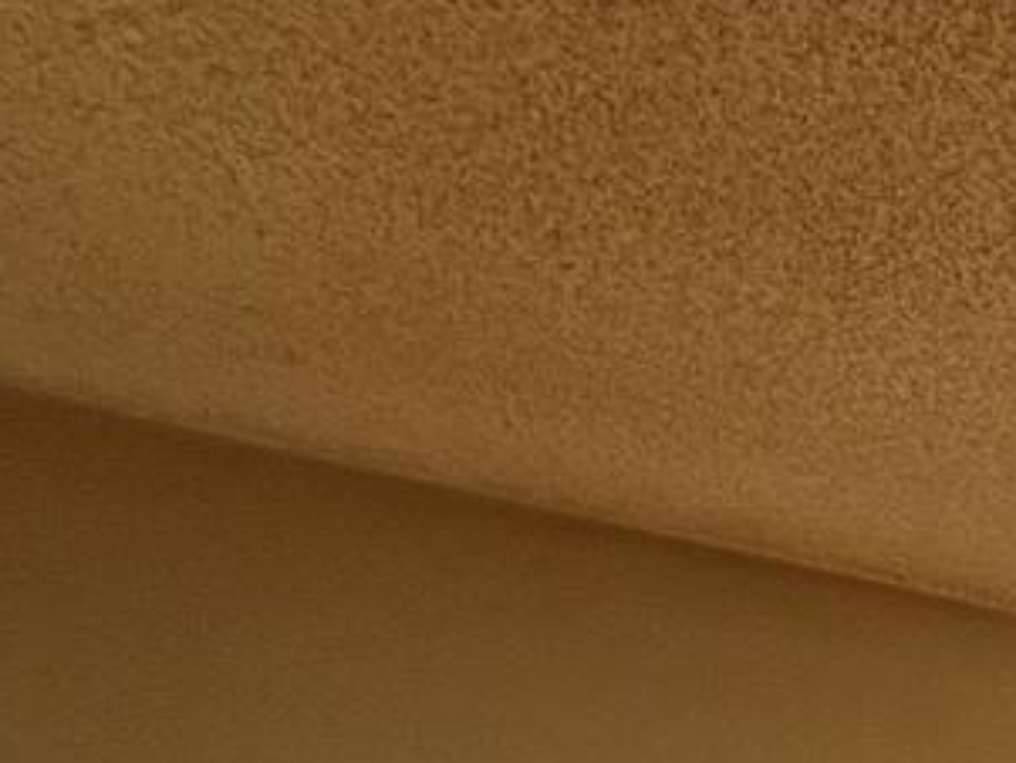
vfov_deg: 18.3
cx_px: 2073
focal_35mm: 69
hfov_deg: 18.1
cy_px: 1232
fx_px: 2026
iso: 50
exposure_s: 1/99
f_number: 1.8
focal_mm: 1.57
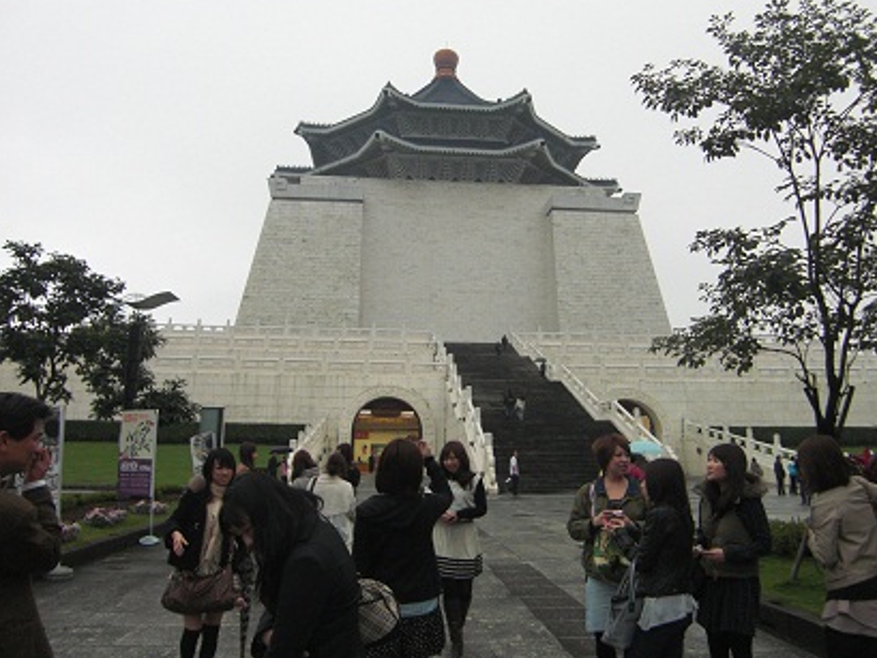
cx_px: 459
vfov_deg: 46.8
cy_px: 320
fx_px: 760
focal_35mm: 30
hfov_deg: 59.9
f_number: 2.6
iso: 200
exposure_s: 1/100
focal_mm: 4.9
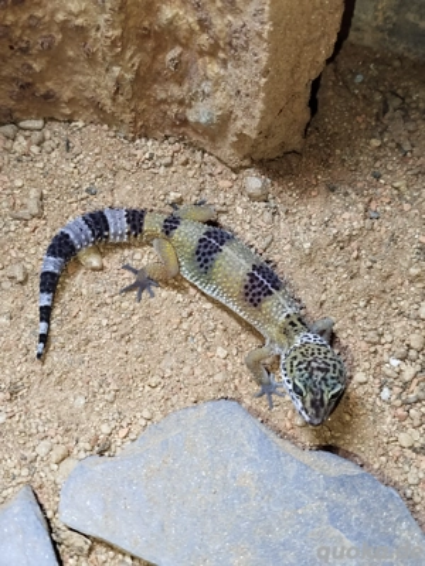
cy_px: 283
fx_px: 786
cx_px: 212
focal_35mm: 48
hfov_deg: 30.3
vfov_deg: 39.7
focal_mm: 5.31
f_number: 1.7
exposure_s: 1/33
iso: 250
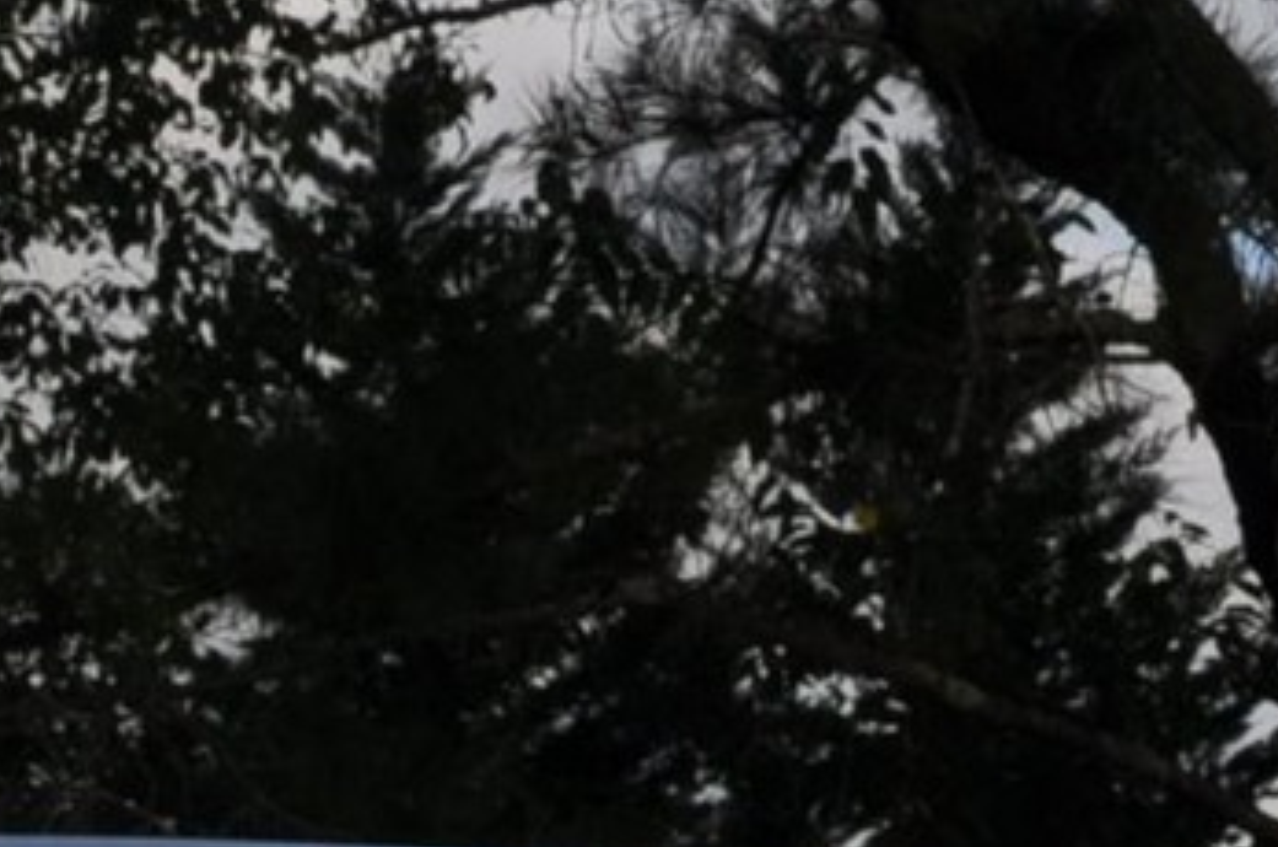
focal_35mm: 346
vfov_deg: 3.9
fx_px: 12260
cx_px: -464
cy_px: 1541
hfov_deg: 5.9
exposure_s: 1/320
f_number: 9
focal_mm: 32
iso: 200
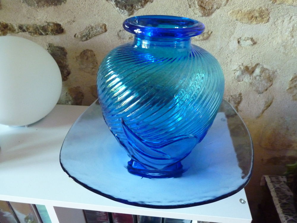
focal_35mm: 27
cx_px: 148
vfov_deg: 51.4
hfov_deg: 65.3
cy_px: 112
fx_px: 232
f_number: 2.8
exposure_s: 1/25
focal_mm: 4.8
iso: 800
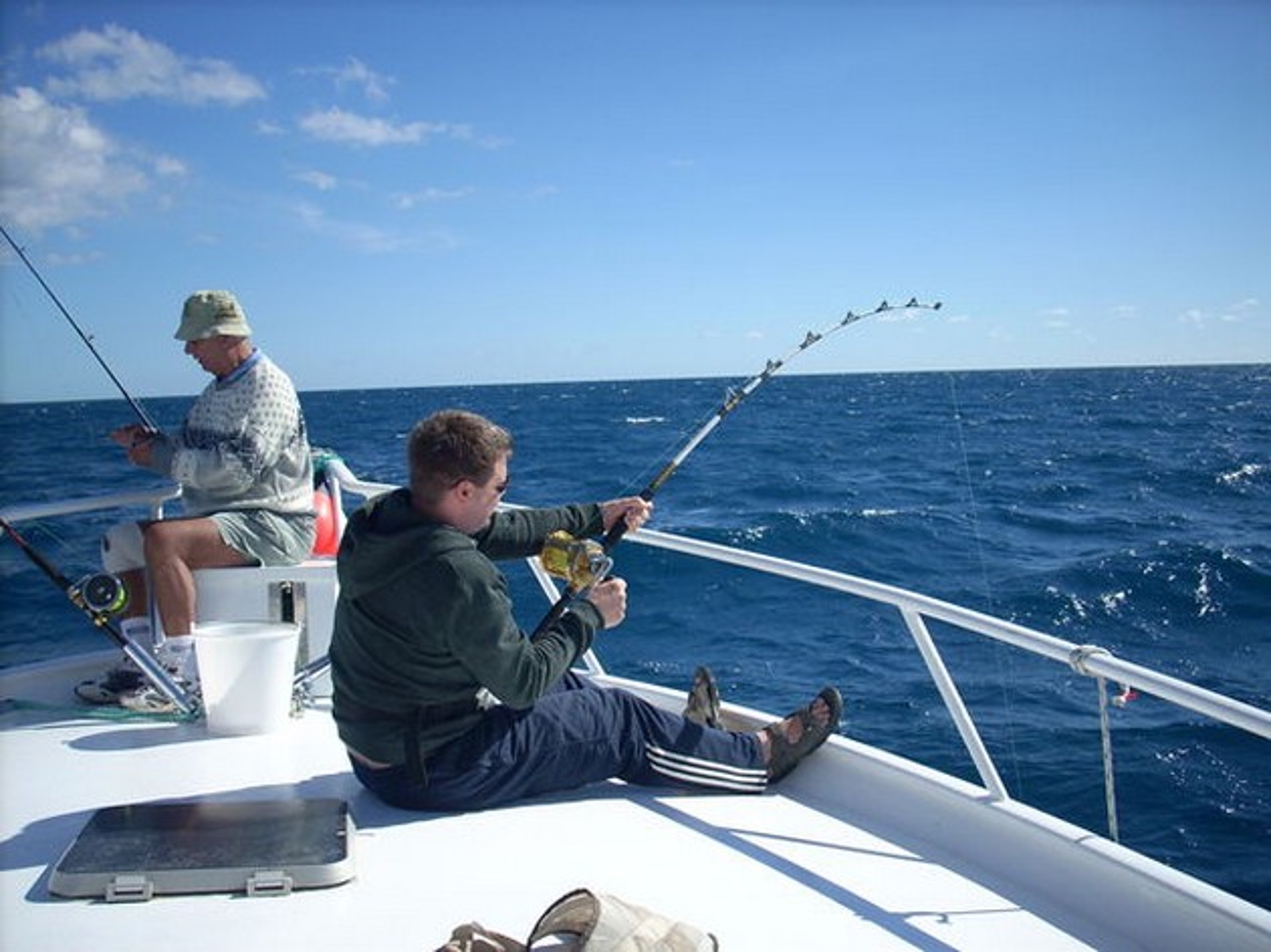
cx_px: 636
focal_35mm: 37
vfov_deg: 38.6
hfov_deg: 50.2
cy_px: 476
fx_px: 1358
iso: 64
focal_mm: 6.2
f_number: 5.6
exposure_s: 1/369
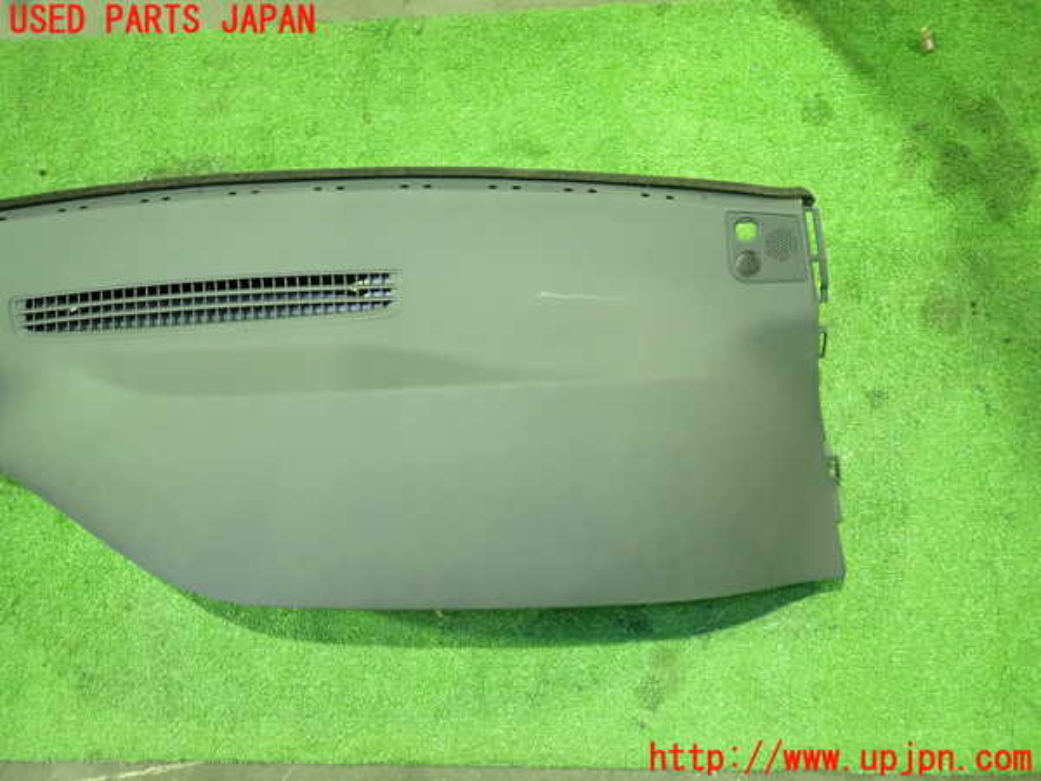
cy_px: 390
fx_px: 752
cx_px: 520
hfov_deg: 69.4
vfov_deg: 54.9
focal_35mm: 25
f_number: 2
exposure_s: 1/15
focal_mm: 4.5
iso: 800
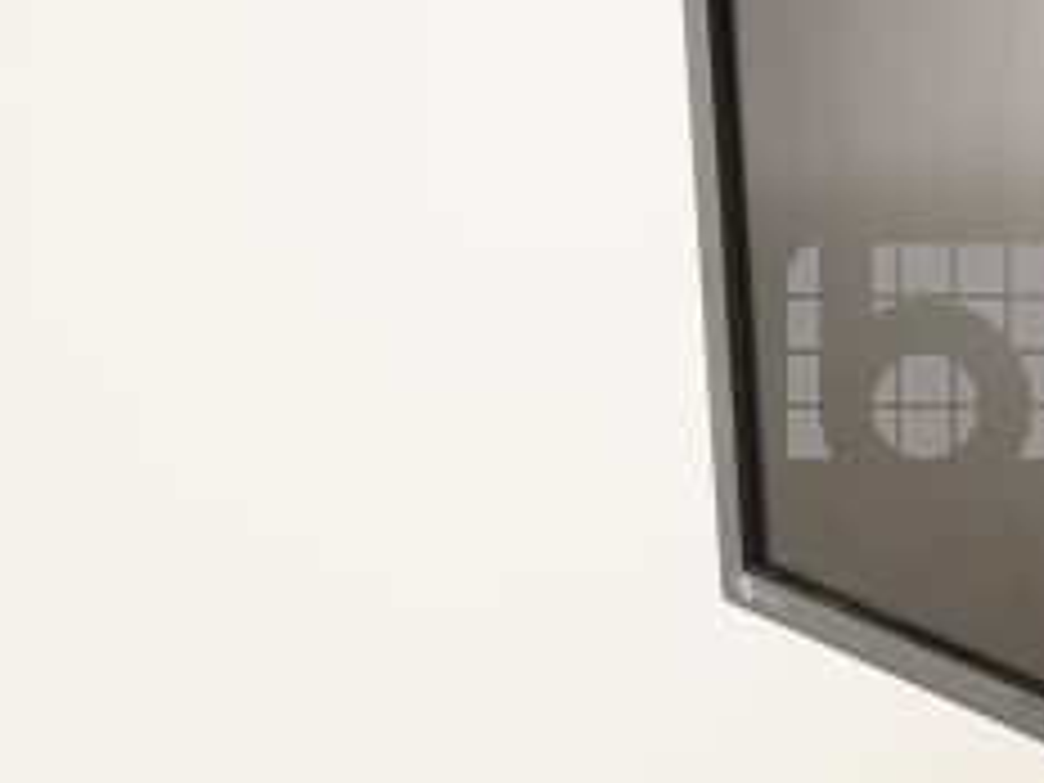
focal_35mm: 124
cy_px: 353
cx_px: 1238
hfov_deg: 15.3
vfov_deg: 12.0
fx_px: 3740
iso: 1600
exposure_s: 1/160
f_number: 13
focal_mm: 50
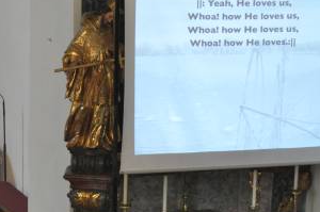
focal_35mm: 224
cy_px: 224
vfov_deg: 6.1
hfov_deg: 9.2
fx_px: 1988
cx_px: 127
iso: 1600
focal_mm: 62
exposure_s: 1/100
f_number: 4.8
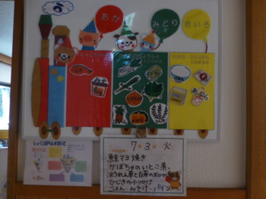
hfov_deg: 71.6
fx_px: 184
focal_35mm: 24
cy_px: 100
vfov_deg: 56.8
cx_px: 133
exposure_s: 1/30
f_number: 3.3
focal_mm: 4.3
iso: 400
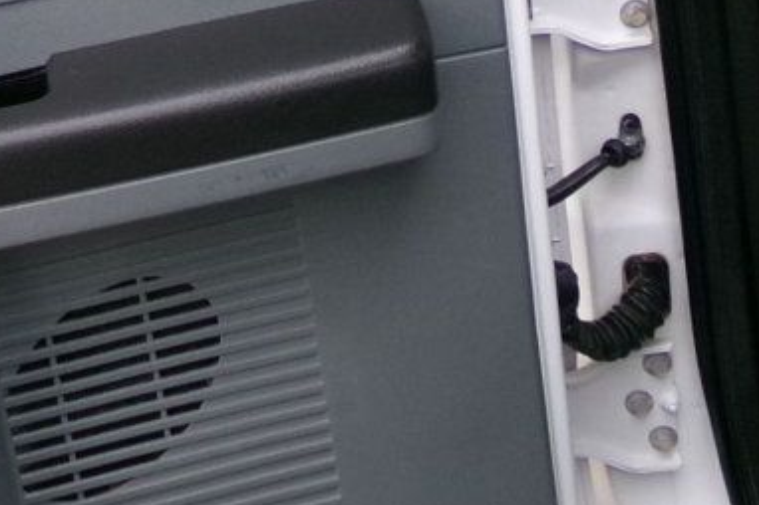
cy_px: -56
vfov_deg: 19.4
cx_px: 135
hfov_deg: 29.3
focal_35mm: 67
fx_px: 1411
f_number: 3.7
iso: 471
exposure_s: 1/60
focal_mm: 4.3
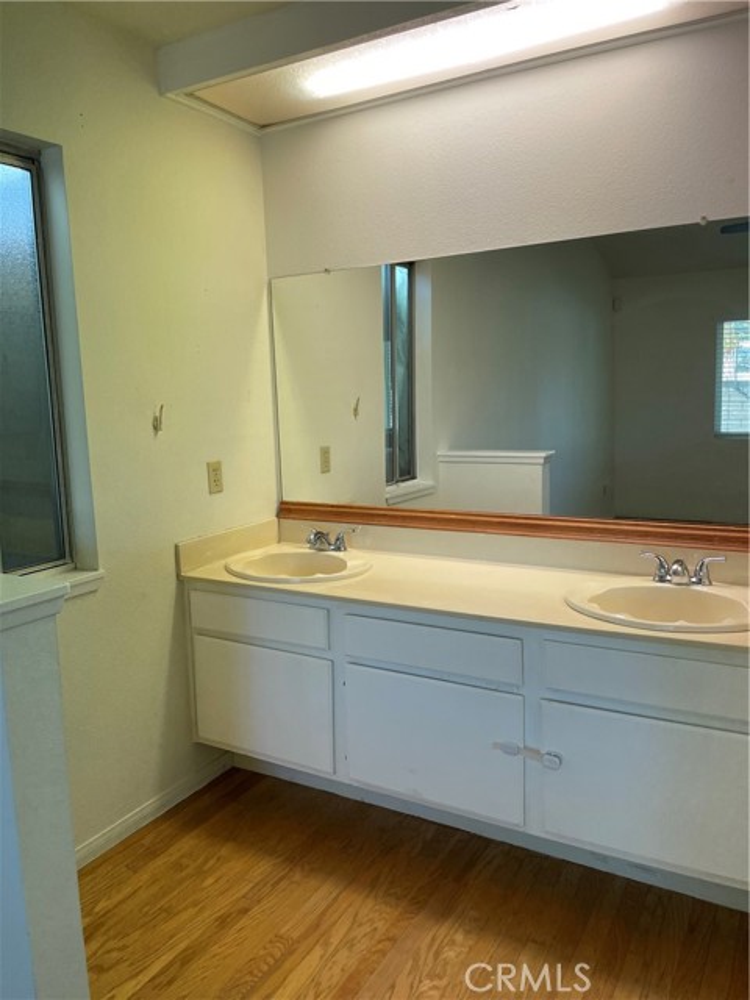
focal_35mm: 26
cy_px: 500
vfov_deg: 67.3
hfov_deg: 53.1
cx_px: 375
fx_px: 751
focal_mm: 4.2
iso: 80
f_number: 1.6
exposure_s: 1/90
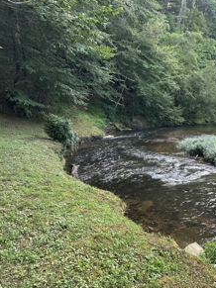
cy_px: 144
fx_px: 275
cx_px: 197
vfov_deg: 55.4
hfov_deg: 39.6
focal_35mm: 33
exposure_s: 1/121
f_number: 1.78
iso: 64
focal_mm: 6.86
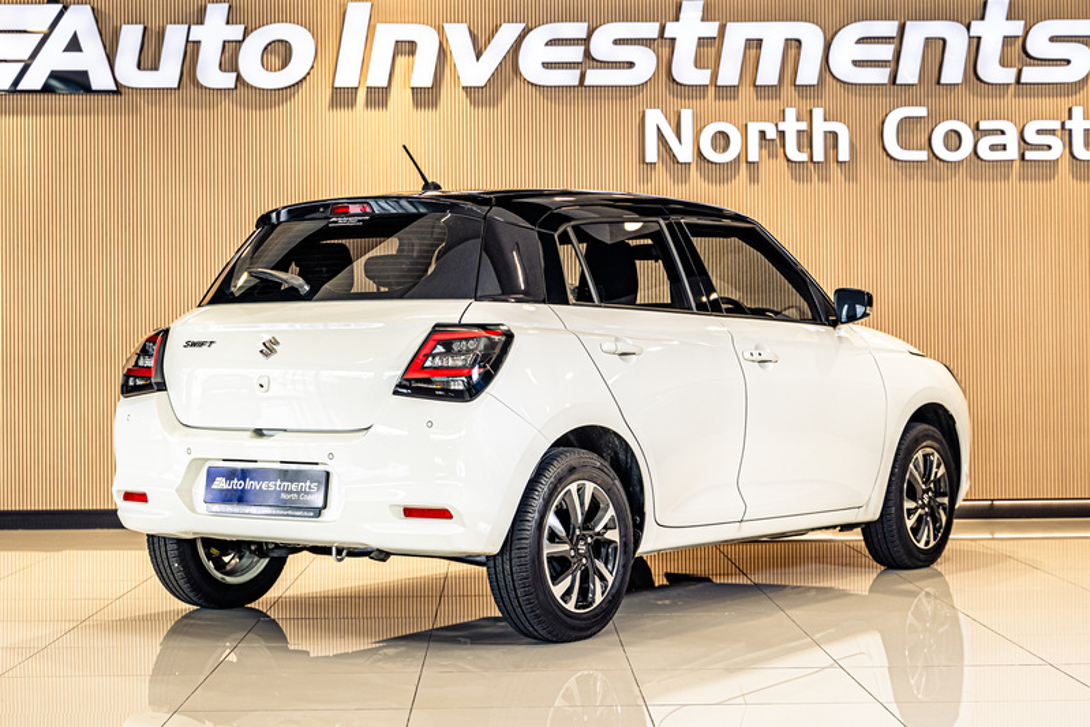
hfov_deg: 31.4
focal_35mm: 64
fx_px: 1938
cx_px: 542
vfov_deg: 21.2
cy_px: 323
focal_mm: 50
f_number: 4
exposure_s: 1/125
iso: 500
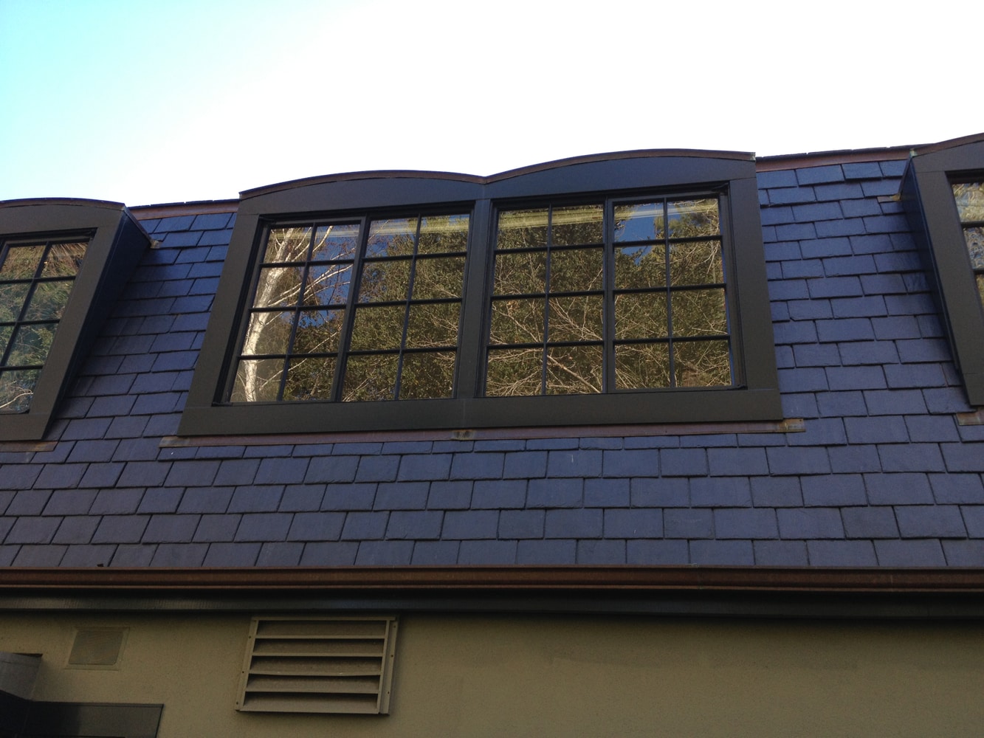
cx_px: 492
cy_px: 369
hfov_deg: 52.6
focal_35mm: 35
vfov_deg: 40.7
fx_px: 995
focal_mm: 4.28
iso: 50
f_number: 2.4
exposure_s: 1/201
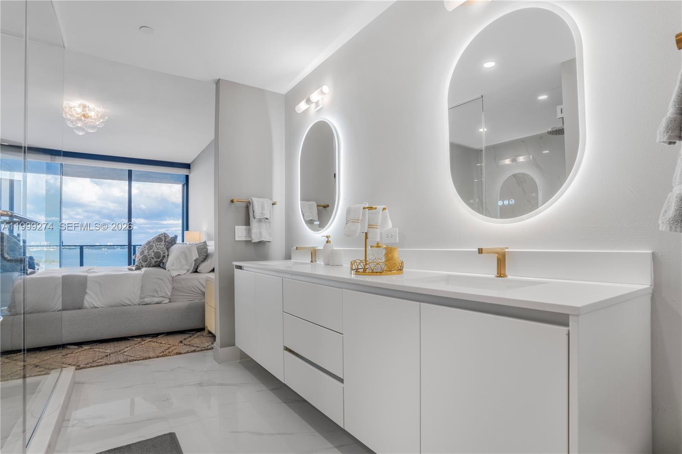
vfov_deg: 70.4
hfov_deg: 93.3
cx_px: 341
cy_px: 227
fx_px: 322
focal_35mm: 17
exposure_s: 1/15
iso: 125
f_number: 8
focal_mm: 17
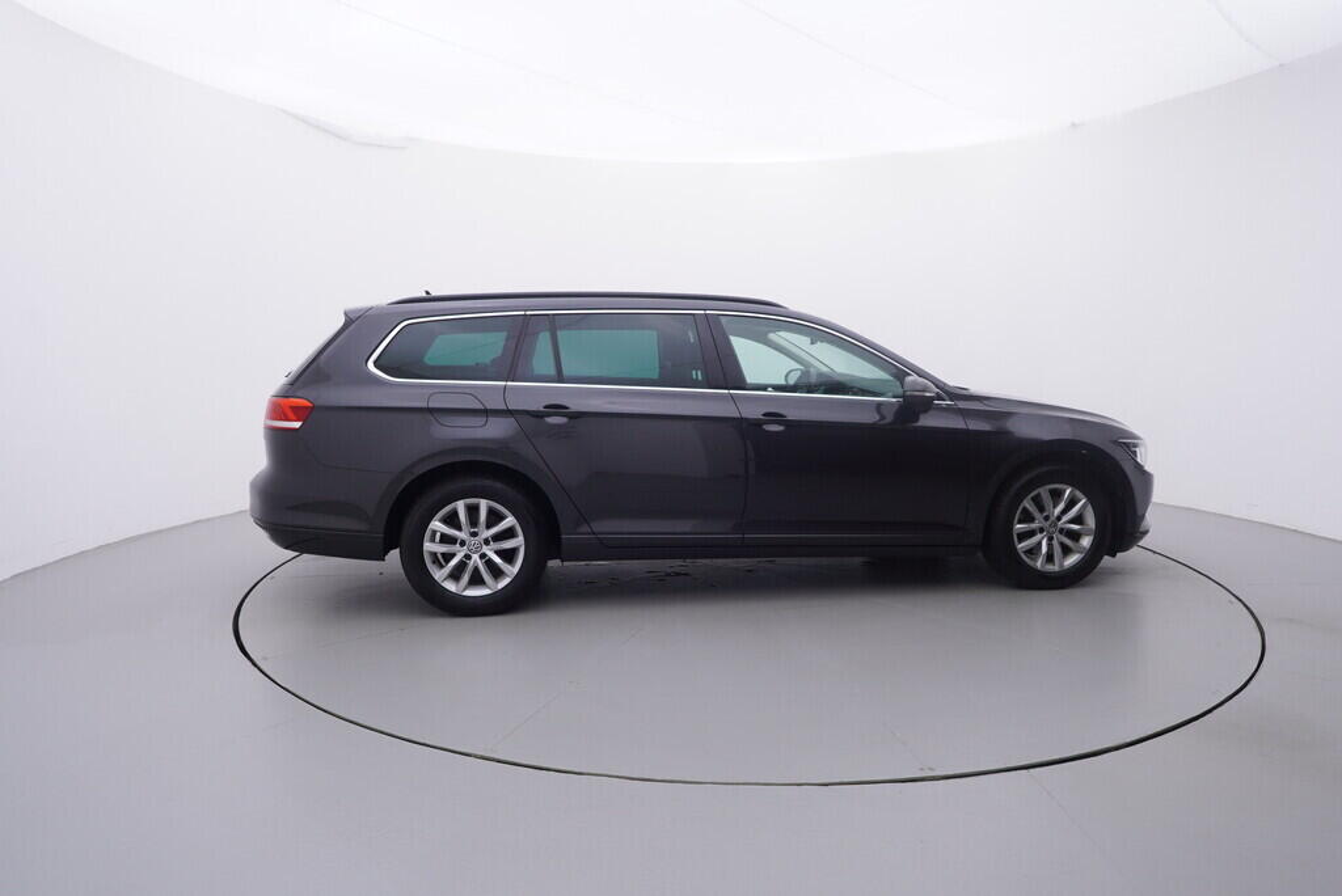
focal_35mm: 22
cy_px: 448
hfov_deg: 77.3
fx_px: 839
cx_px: 671
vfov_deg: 56.2
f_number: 5
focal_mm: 15
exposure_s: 1/80
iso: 200
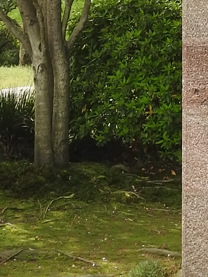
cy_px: -184
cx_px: 285
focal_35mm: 160
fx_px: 1282
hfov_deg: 9.1
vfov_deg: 11.6
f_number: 3.5
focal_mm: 5.4
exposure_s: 1/100
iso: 100
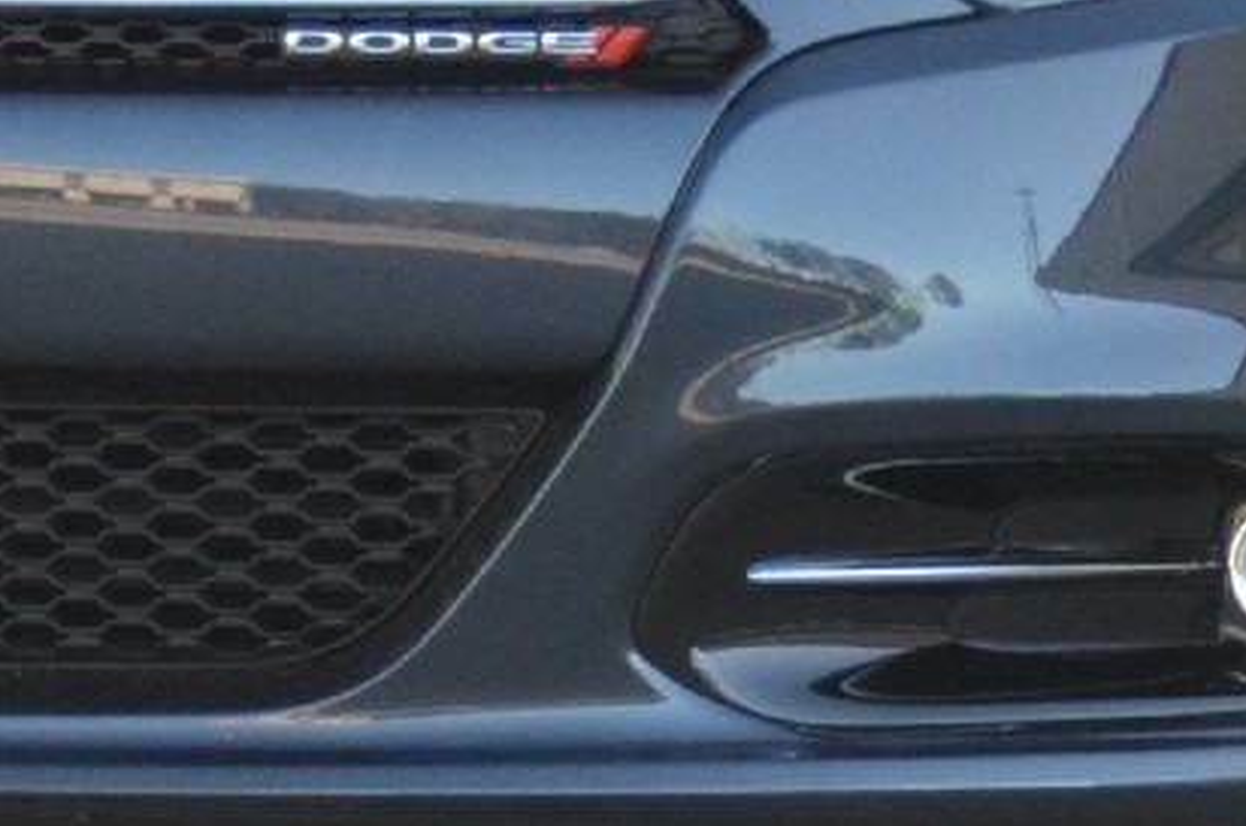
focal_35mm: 1182
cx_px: 1116
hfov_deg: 1.7
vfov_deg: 1.2
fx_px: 40831
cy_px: -357
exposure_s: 1/500
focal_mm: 130
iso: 1000
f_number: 5.6
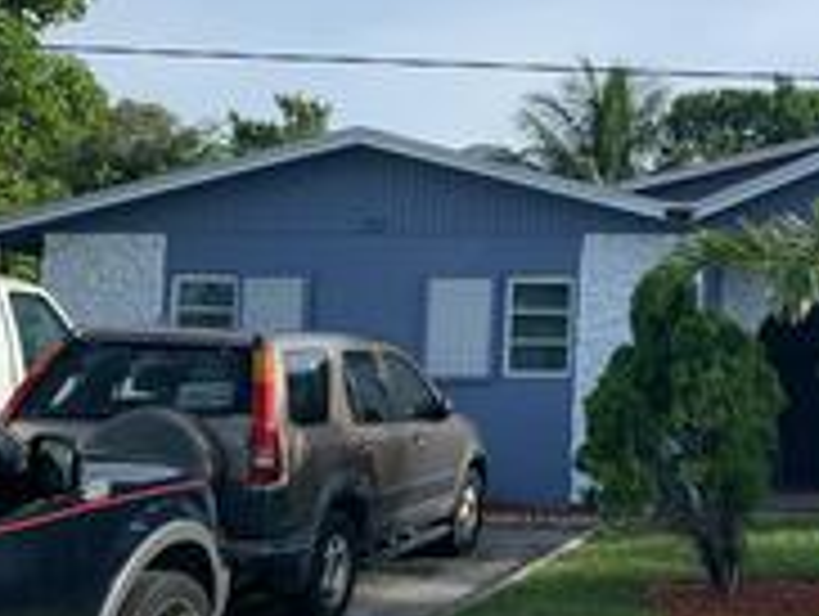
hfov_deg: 30.9
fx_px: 1350
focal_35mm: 57
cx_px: 850
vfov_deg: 25.6
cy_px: 225
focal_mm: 4.25
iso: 25
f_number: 1.8
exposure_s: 1/2421
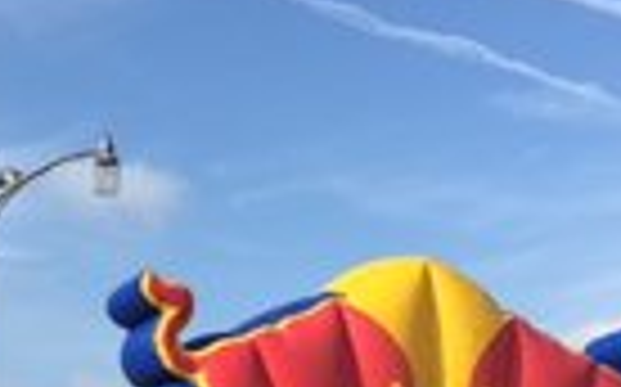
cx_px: 189
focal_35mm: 89
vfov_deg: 14.0
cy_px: 536
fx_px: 1505
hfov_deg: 23.2
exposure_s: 1/1582
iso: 32
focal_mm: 4.15
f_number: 2.2
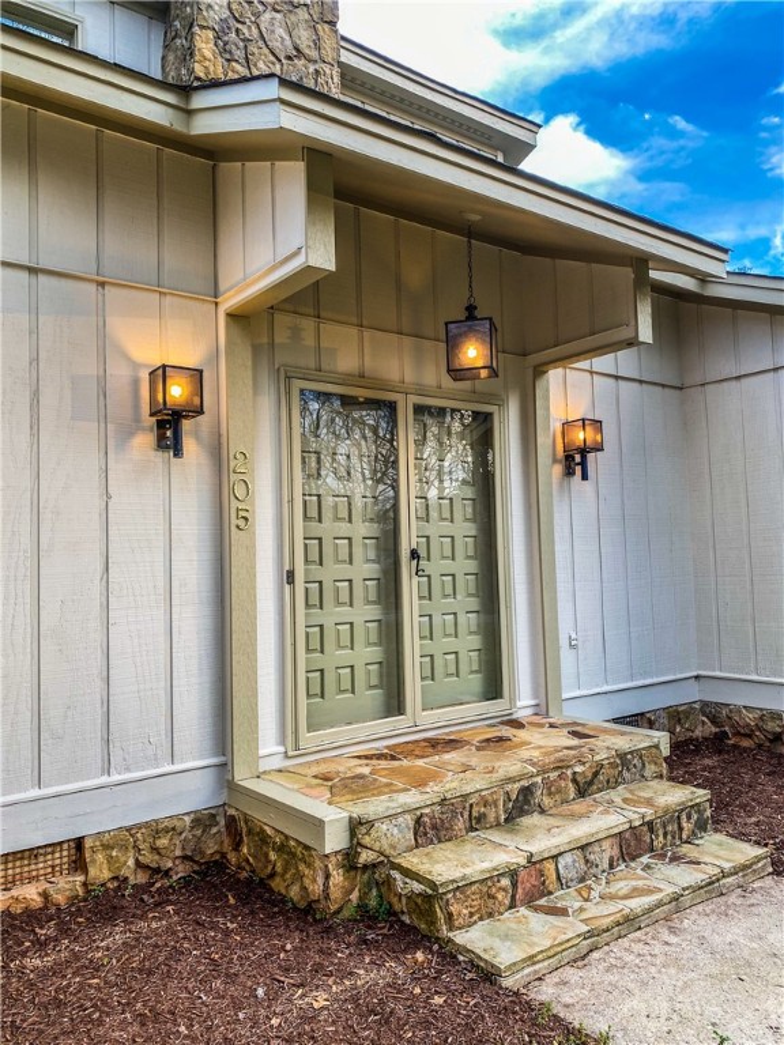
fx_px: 785
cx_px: 392
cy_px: 522
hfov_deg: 53.1
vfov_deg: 67.3
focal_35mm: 26
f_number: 1.8
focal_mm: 4.25
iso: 50
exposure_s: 1/122
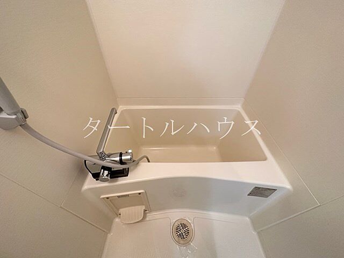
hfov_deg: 102.1
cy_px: 129
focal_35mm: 14
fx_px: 139
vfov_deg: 85.7
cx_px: 172
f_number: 2.2
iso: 320
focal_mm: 2.22
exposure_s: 1/60
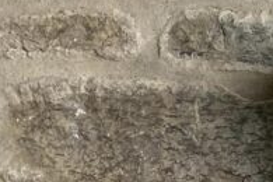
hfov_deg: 11.5
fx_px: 1077
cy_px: 140
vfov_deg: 9.6
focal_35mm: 142
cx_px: 690
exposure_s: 1/122
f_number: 1.8
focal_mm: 4.25
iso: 50
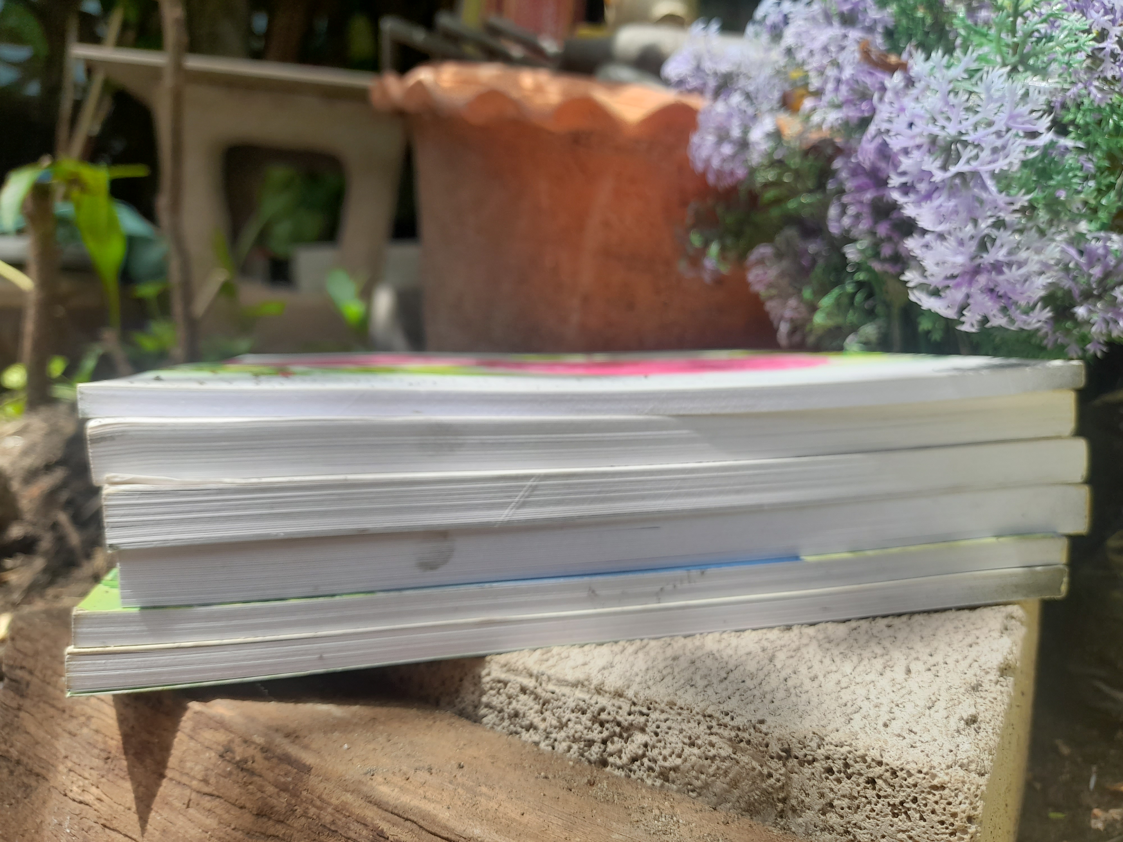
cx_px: 562
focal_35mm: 25
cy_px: 421
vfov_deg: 54.9
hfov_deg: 69.4
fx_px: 811
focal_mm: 4.6
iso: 20
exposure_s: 1/506
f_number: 2
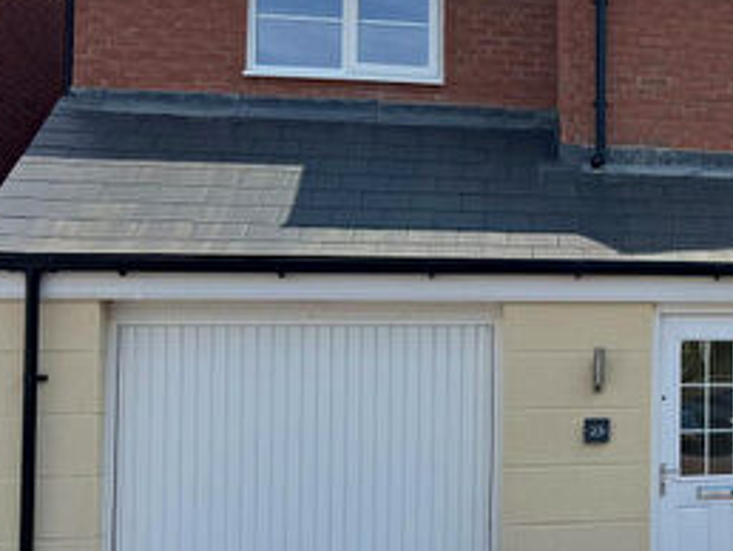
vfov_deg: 22.6
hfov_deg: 26.4
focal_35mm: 65
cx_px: 884
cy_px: 300
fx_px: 1378
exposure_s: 1/3597
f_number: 1.78
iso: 80
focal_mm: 6.76
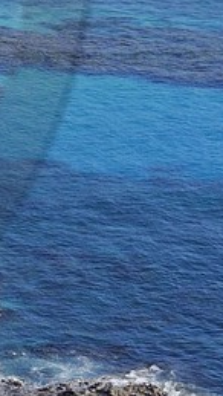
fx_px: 3799
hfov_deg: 3.3
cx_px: -539
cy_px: -101
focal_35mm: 362
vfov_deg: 5.9
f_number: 8
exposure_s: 1/800
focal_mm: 56
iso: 400
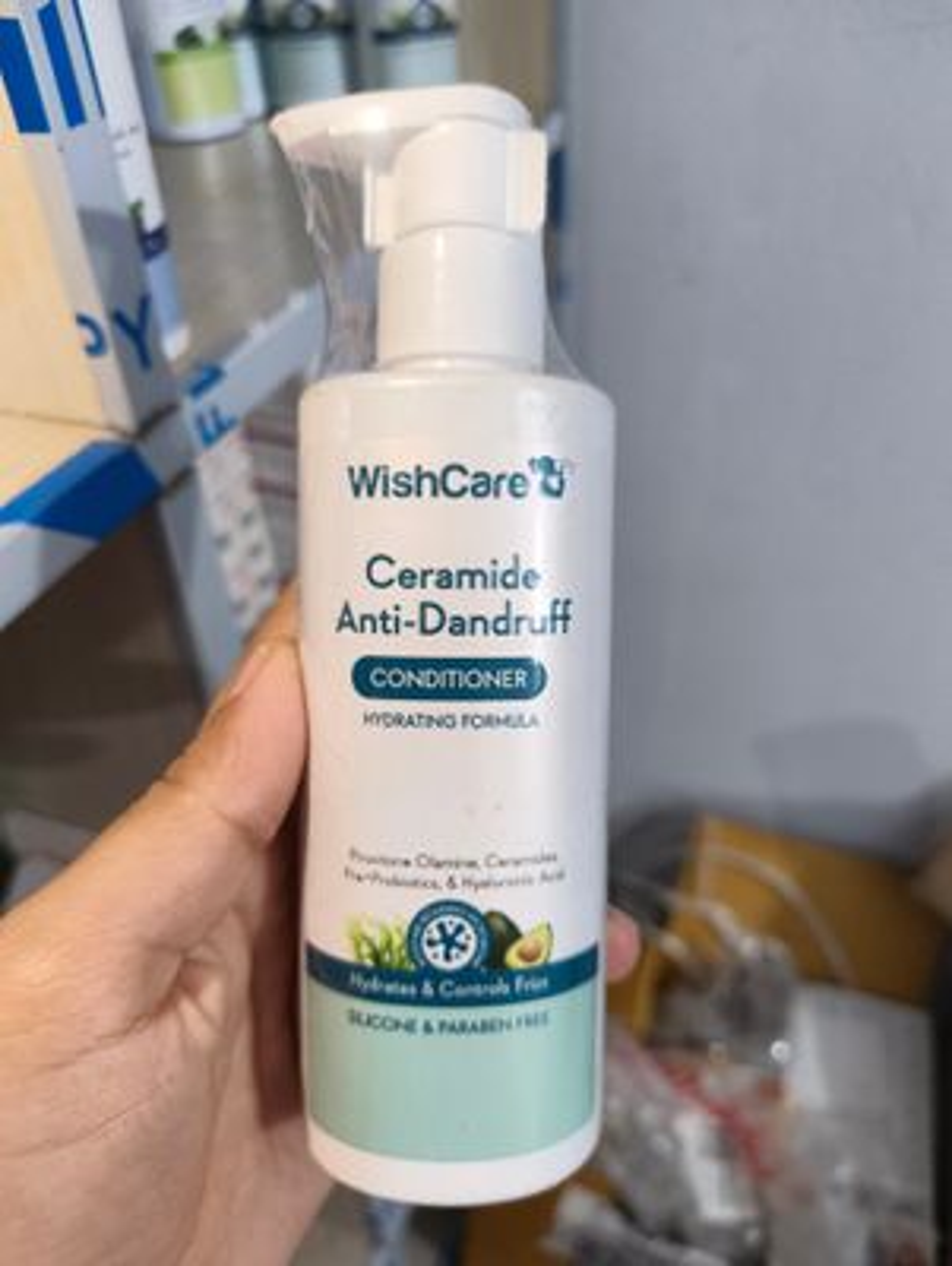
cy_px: 633
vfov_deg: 71.5
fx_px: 878
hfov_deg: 56.9
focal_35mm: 24
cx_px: 476
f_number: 1.87
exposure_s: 1/50
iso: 987
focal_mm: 5.56
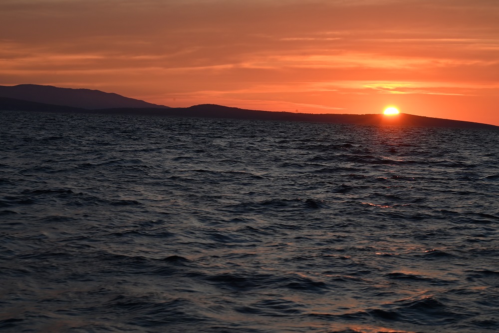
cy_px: 166
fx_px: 1525
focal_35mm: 110
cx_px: 250
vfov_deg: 12.5
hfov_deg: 18.6
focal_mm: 110
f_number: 16
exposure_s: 1/125
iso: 360
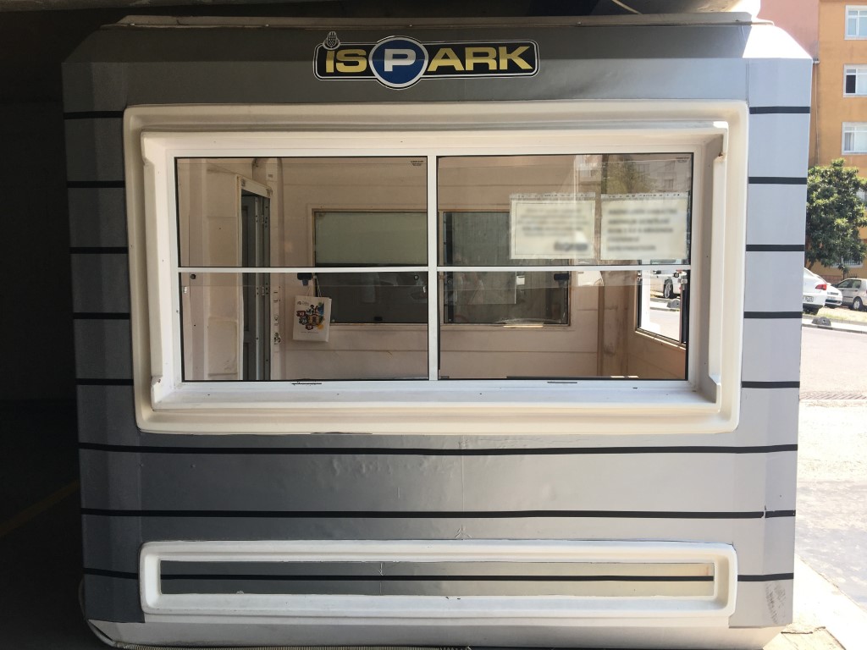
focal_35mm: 29
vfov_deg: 48.2
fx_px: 726
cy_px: 325
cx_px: 434
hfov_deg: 61.7
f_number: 2.2
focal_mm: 4.15
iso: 25
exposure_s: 1/466
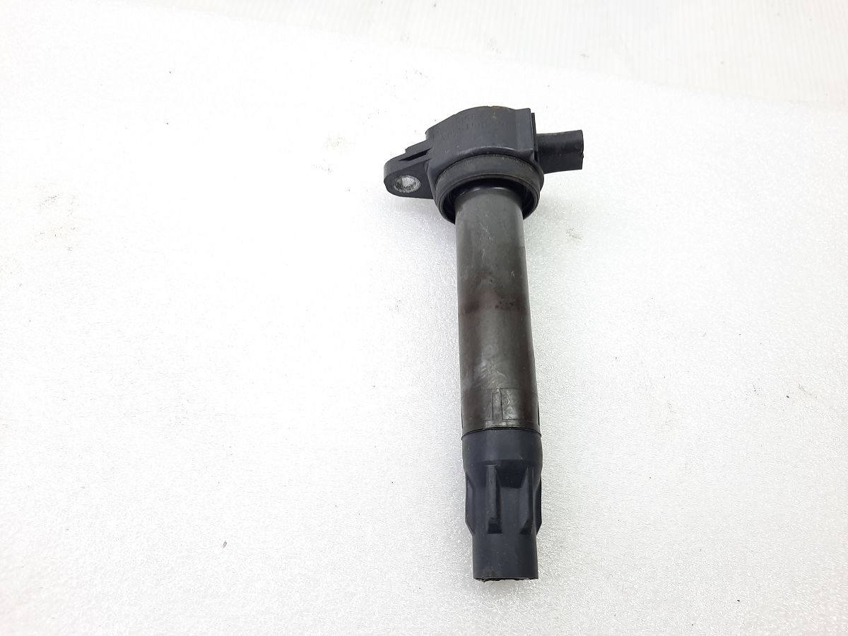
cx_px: 424
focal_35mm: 25
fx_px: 612
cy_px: 318
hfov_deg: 69.4
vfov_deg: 54.9
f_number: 2
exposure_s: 1/50
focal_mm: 4.6
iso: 80
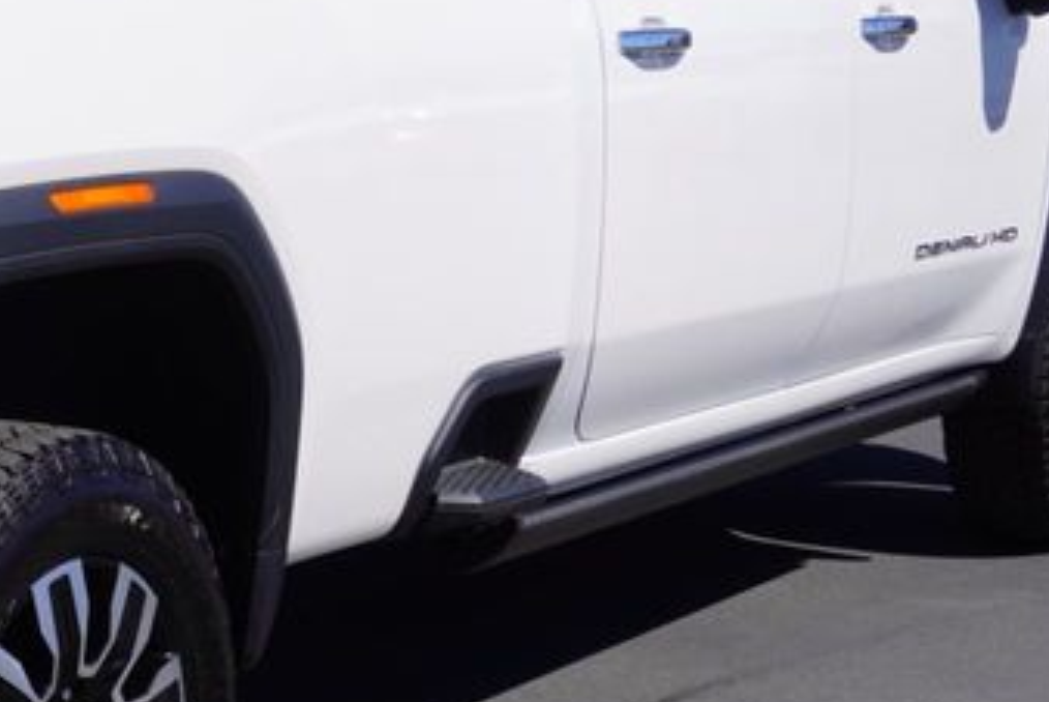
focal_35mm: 114
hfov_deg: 17.2
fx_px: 3310
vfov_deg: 12.1
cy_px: 370
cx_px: -223
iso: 100
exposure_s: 1/200
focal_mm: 25
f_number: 11
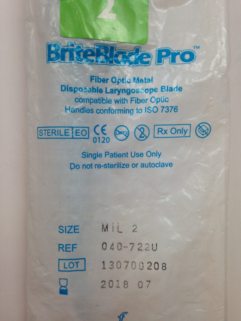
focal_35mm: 33
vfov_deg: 55.4
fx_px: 306
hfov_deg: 42.9
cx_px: 120
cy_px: 160
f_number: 2.4
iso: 80
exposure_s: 1/120
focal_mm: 4.12
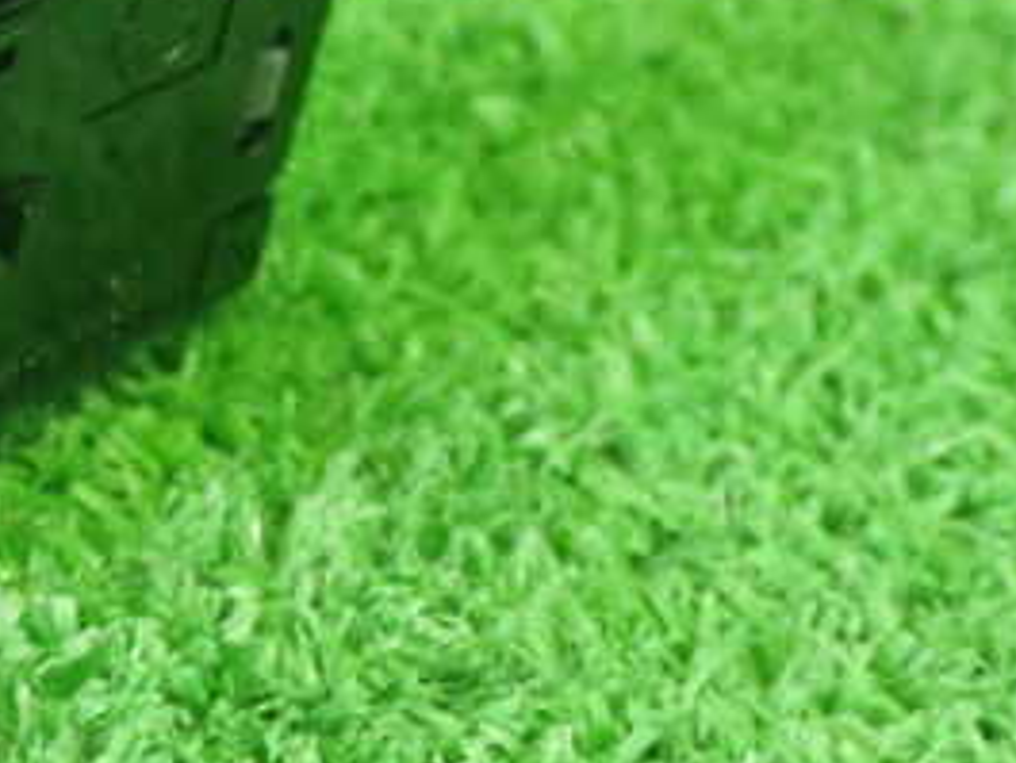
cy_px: 69
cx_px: -58
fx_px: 3318
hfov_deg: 16.9
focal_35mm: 113
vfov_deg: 13.0
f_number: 3.2
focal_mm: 9.01
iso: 800
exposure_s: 1/20
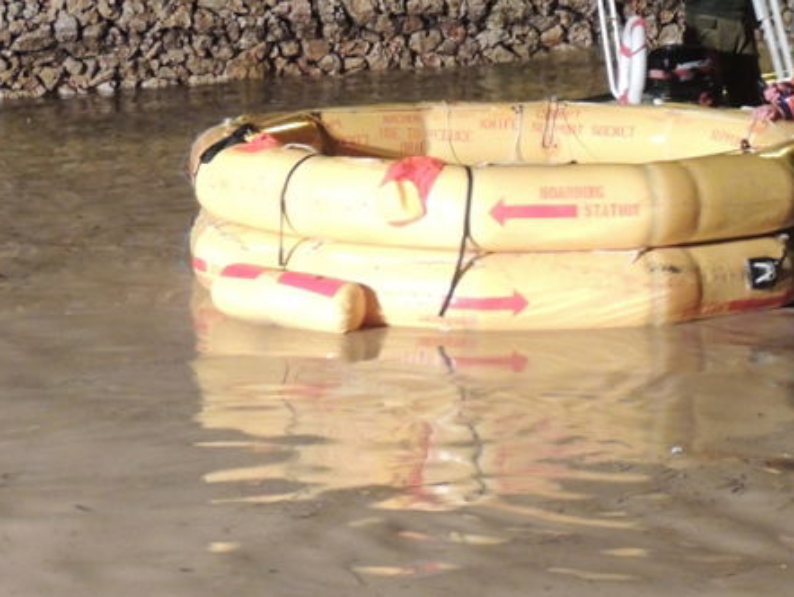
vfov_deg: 10.6
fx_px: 3190
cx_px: 787
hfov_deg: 14.0
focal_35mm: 139
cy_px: -2
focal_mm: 10.7
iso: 800
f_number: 3.7
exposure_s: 1/10
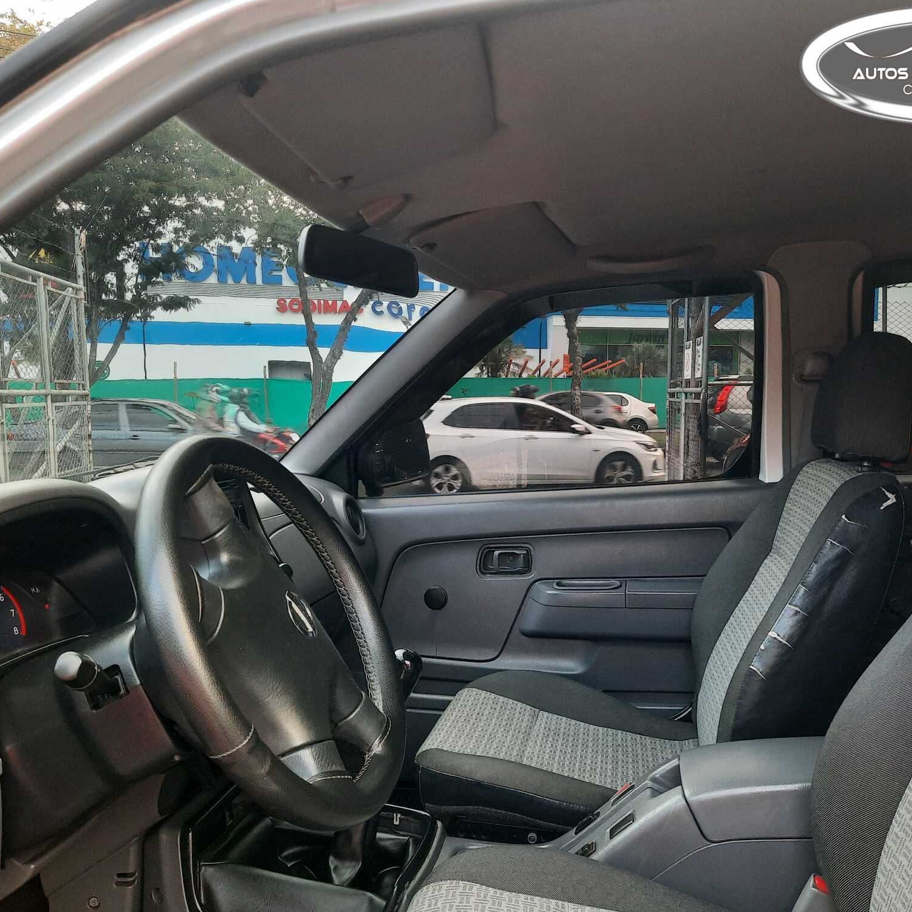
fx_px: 894
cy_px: 457
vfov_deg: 54.0
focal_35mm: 30
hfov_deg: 54.0
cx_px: 499
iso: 250
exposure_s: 1/60
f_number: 2
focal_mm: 4.6
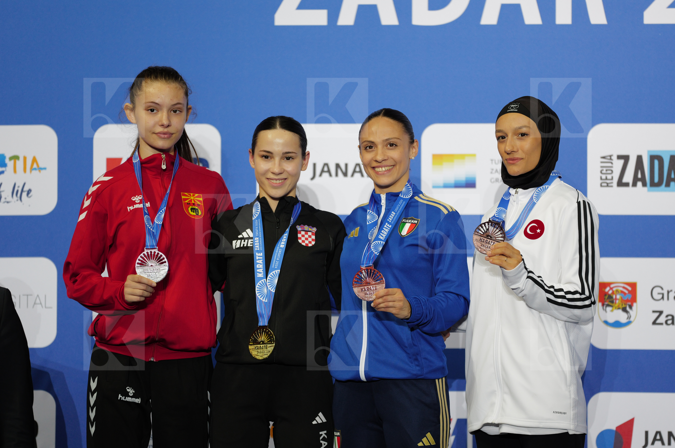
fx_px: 3744
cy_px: 224
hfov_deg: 10.3
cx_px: 338
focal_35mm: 200
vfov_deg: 6.8
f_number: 2.8
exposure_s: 1/500
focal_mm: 200
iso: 1600
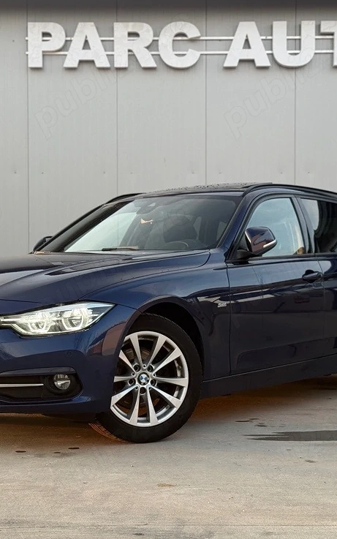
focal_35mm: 69
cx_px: 161
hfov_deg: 18.9
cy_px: 267
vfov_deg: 29.8
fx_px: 1013
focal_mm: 6.76
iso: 64
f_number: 1.78
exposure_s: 1/251
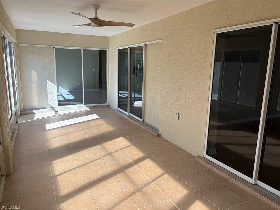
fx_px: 210
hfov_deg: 67.3
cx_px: 140
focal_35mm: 26
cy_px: 105
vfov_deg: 53.1
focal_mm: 5.96
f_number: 1.6
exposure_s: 1/453
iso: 64
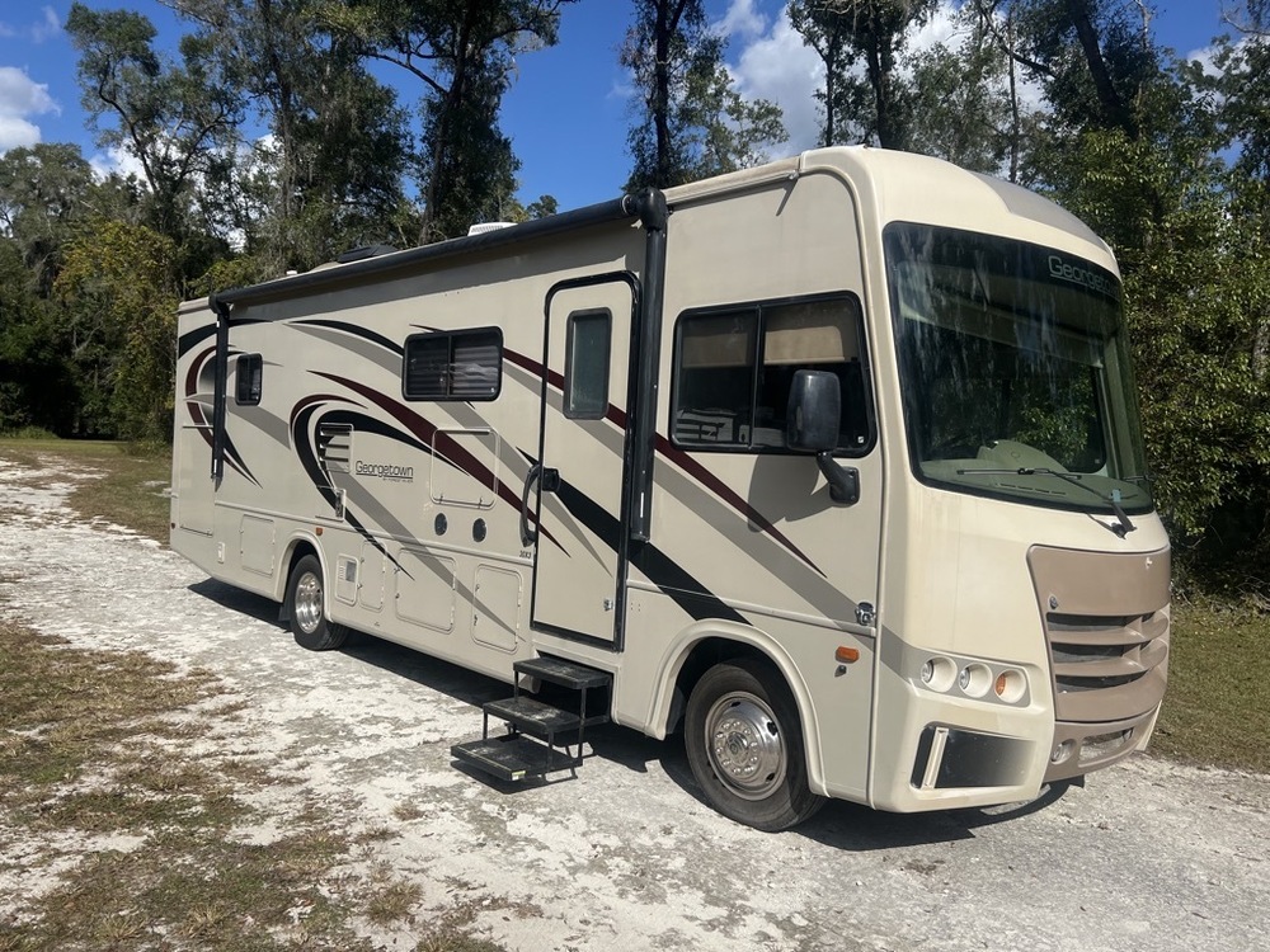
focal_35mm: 26
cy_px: 476
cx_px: 635
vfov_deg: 53.1
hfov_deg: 67.3
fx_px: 954
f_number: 1.5
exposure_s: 1/7463
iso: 50
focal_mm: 5.7
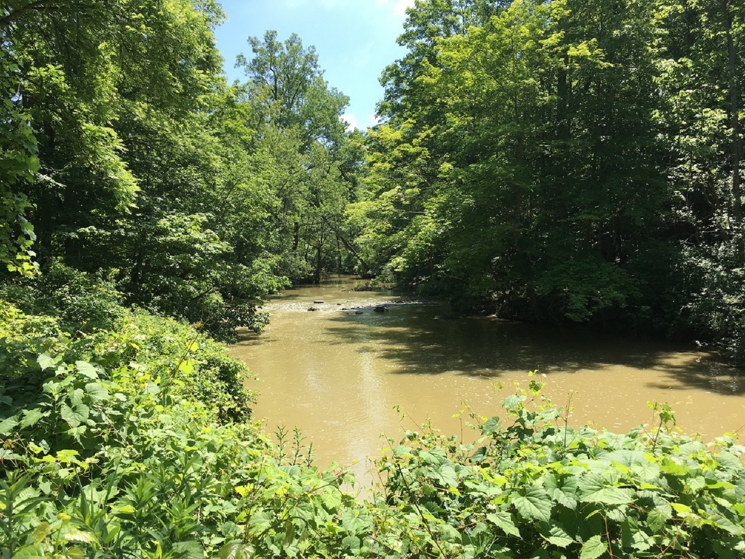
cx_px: 372
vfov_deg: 48.2
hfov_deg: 61.7
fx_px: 624
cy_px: 280
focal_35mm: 29
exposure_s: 1/705
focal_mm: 4.15
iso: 25
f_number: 2.2
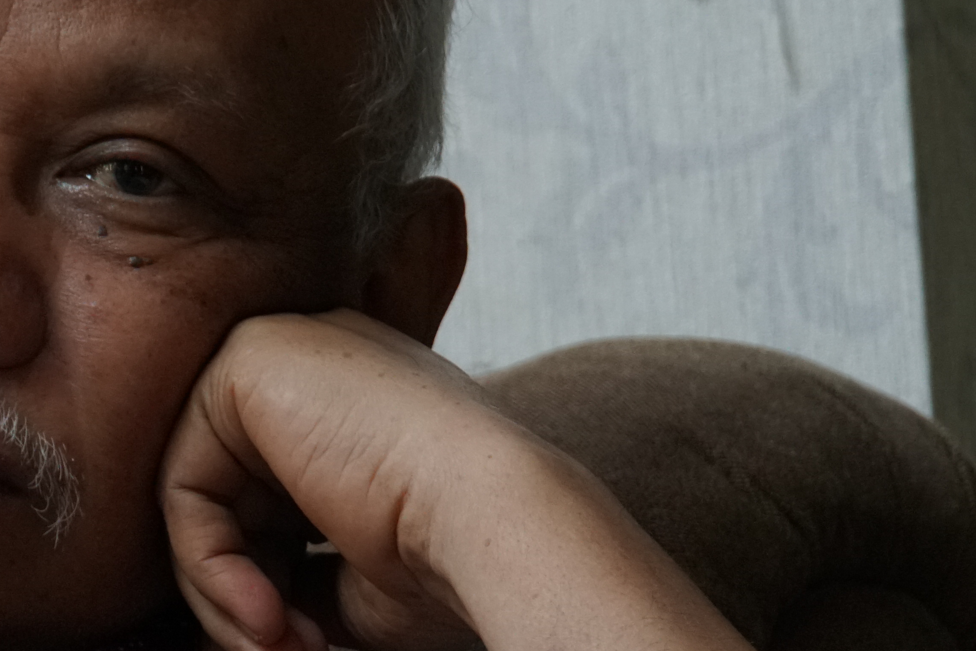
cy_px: 385
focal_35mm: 310
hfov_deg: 6.6
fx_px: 8413
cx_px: -93
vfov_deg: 4.4
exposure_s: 1/60
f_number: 5.6
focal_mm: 79
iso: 1250
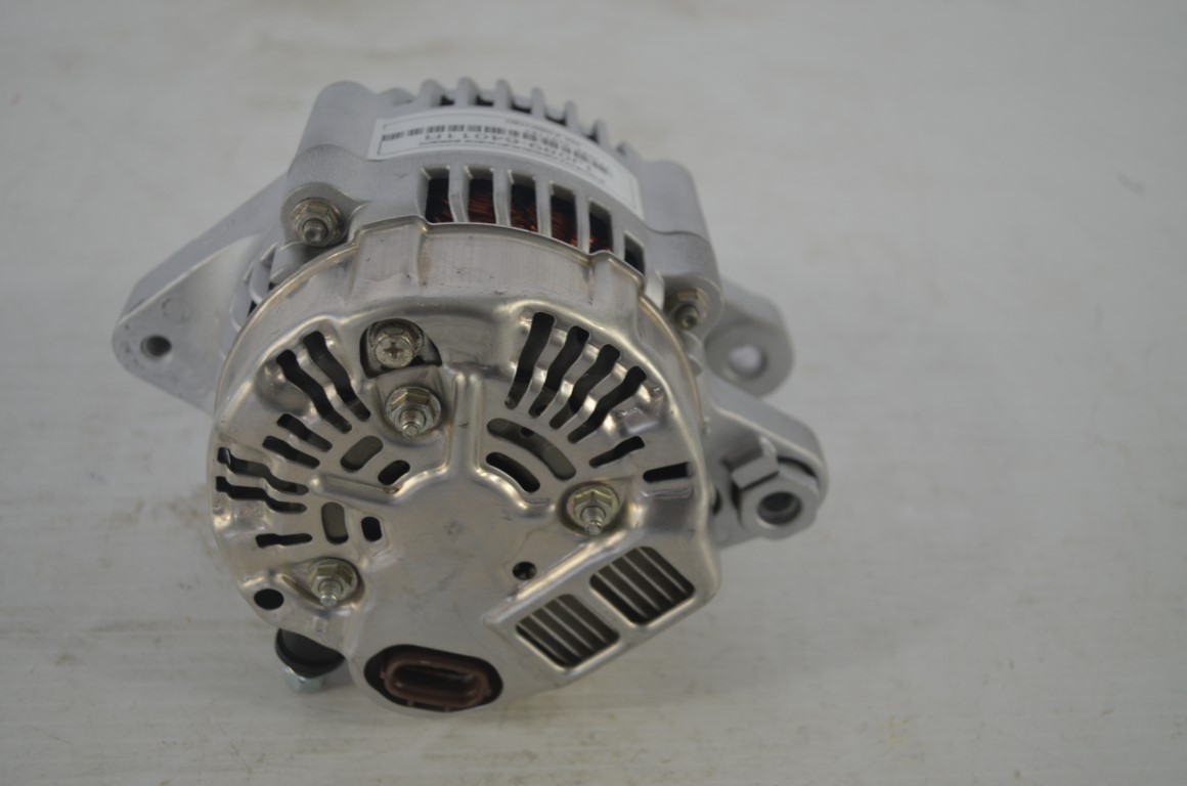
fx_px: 1382
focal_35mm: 42
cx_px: 594
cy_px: 393
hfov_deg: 46.5
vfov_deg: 31.7
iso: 400
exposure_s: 1/80
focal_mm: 28
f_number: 4.5
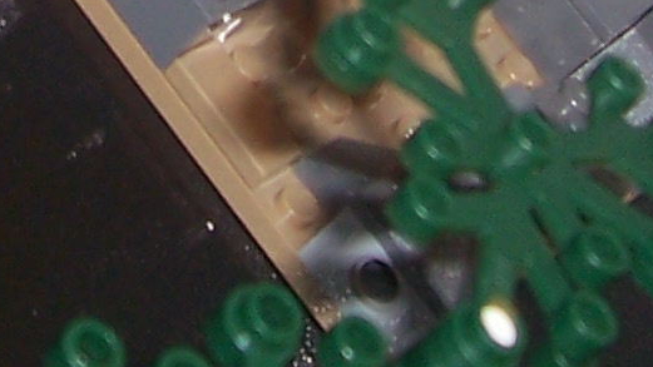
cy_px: -684
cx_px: 165
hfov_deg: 11.8
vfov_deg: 6.2
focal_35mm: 182
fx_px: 3151
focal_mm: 5.6
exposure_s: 1/60
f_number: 2.7
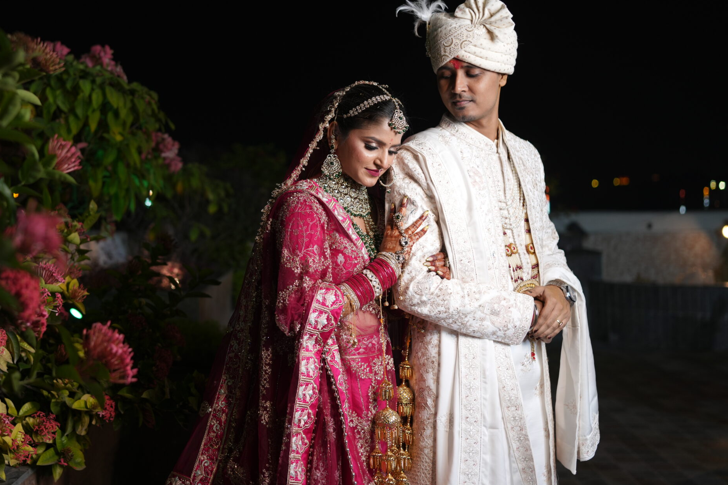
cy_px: 168
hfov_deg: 40.5
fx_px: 971
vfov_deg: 27.9
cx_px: 232
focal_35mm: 48
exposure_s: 1/200
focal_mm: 35
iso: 320
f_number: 1.8
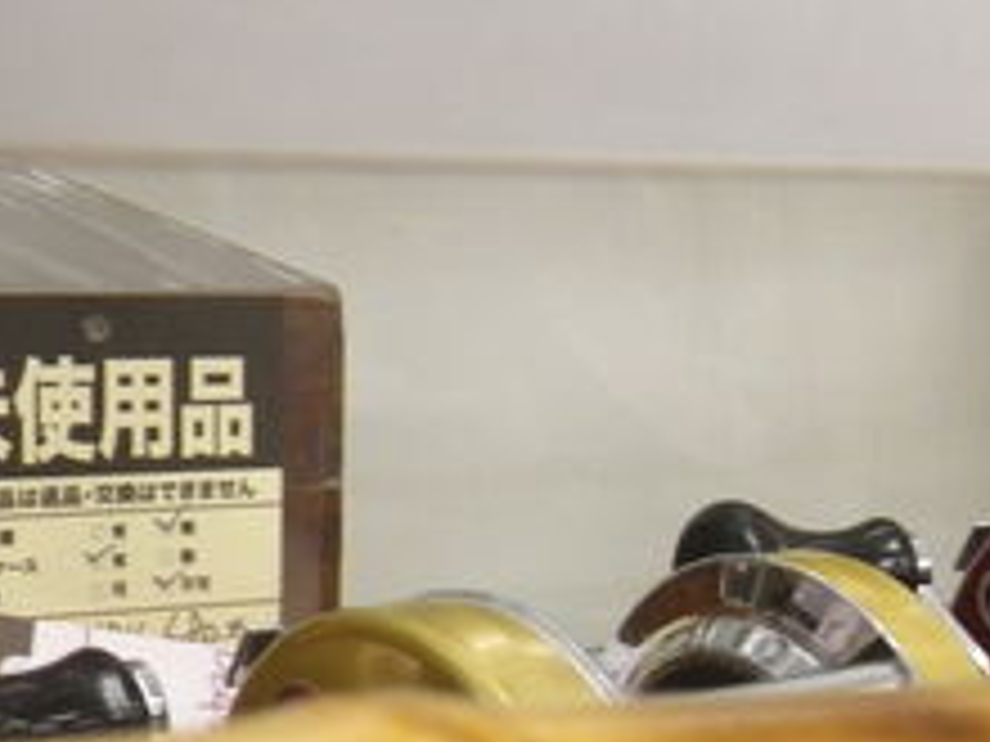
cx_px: 1256
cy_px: 967
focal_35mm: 99
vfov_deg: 14.3
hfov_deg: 18.6
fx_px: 2831
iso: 320
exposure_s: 1/50
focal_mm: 6.1
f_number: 3.8
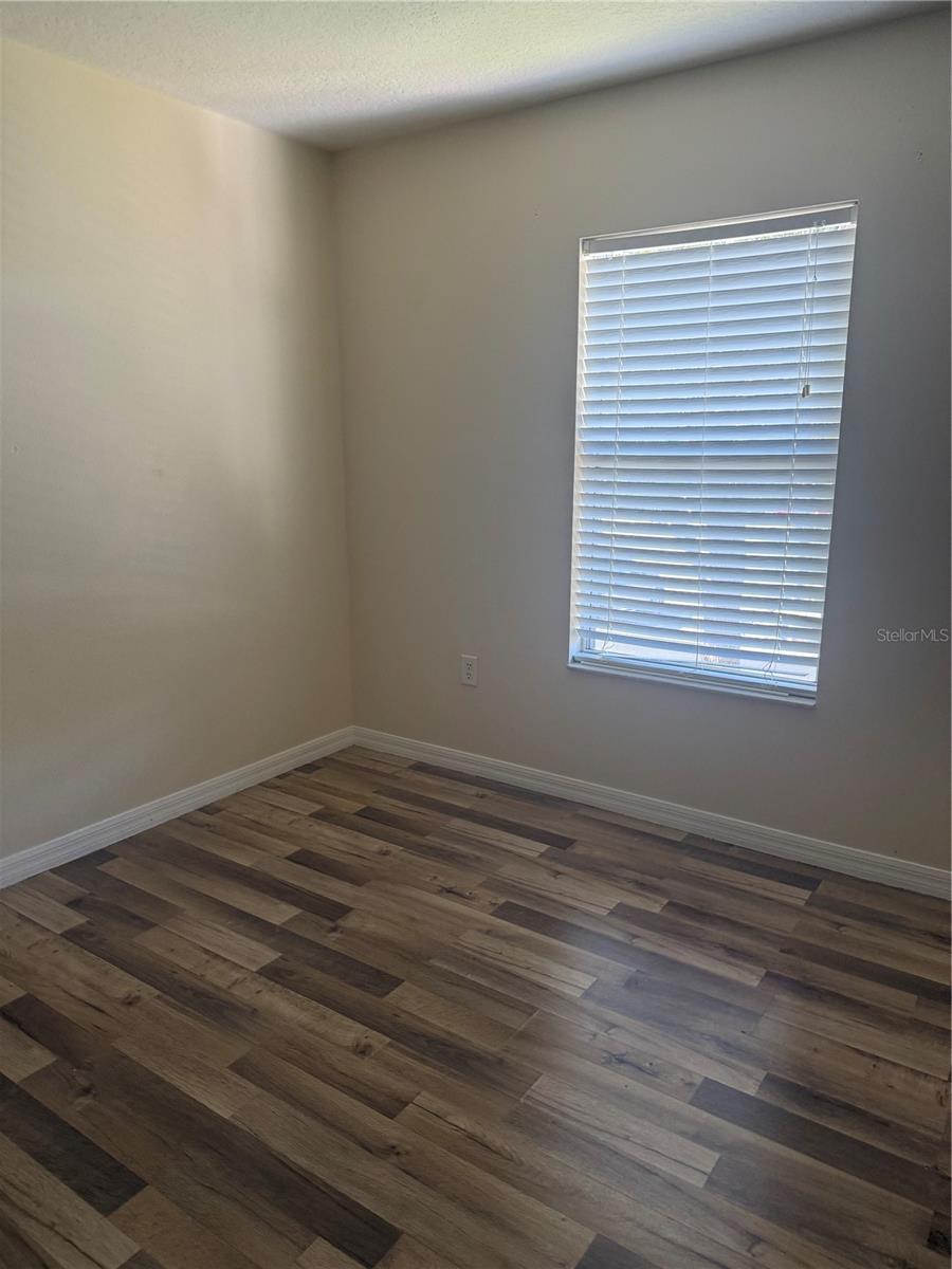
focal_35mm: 24
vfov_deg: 71.6
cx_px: 476
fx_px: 880
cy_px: 634
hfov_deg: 56.8
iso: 200
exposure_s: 1/121
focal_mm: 6.76
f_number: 1.78
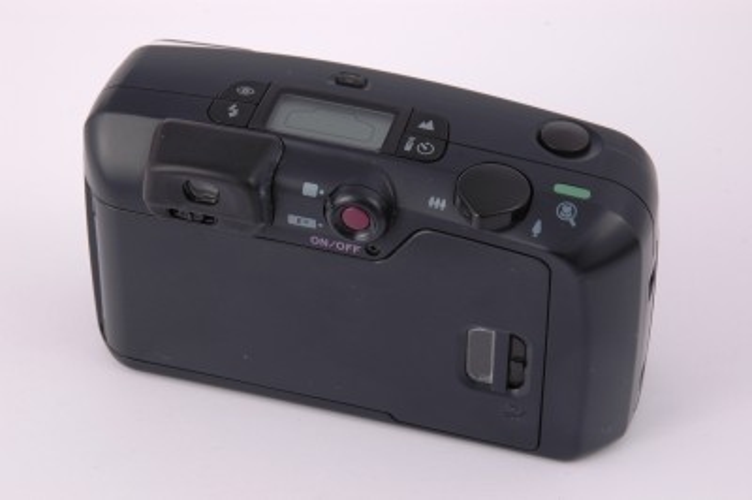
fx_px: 2974
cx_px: 376
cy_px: 250
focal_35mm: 142
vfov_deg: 9.6
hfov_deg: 14.4
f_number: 13
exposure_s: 1/60
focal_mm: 95
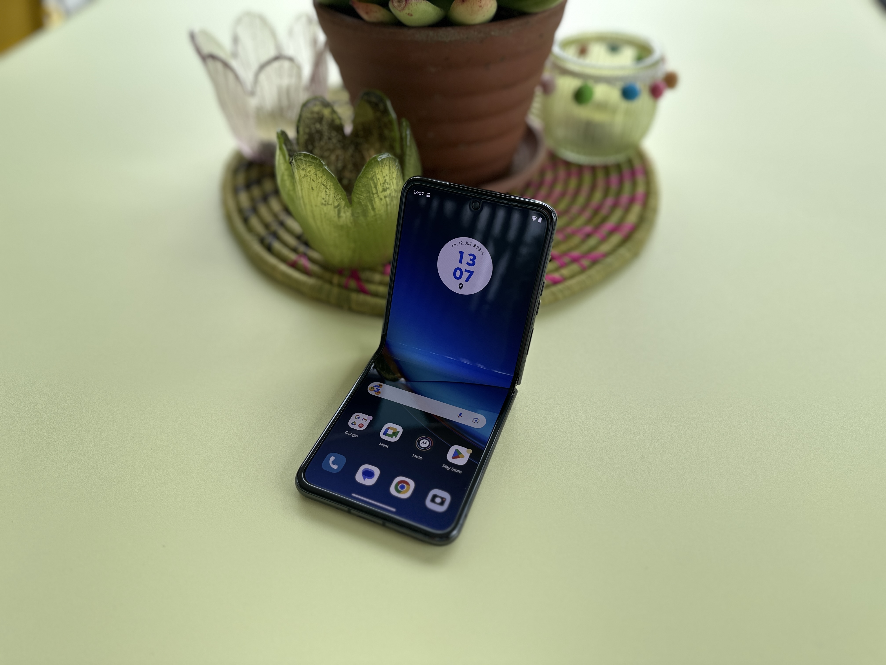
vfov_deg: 56.8
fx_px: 614
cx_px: 443
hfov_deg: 71.6
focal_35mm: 24
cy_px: 332
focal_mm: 6.86
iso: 80
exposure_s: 1/462
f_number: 1.78
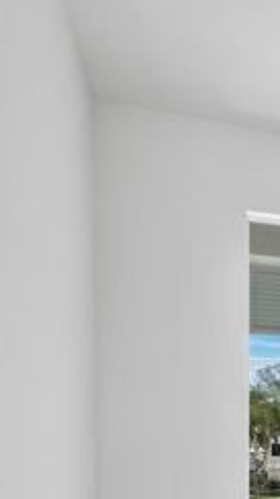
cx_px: 512
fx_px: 582
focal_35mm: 44
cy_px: 404
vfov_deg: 44.0
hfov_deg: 19.6
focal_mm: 7
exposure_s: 1/25
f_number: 11
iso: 400
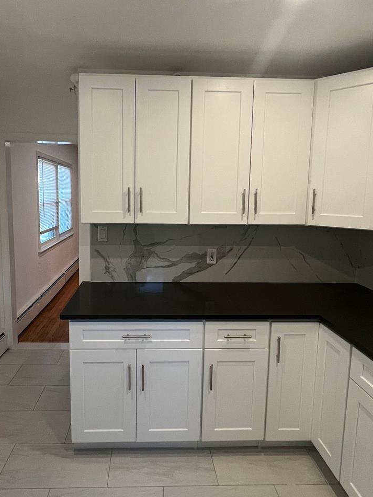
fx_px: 302
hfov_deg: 63.1
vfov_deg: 78.9
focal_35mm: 21
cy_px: 230
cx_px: 156
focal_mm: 1.57
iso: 160
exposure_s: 1/120
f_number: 1.8
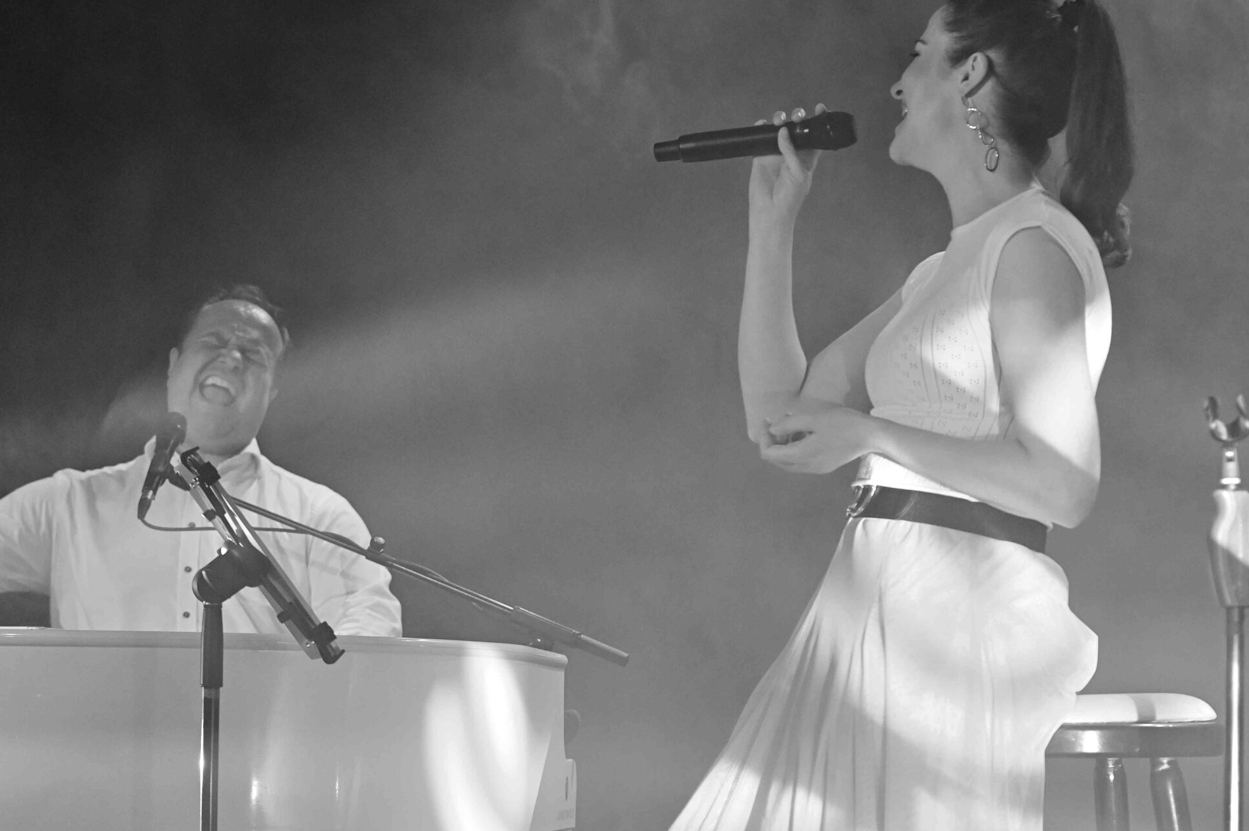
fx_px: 3605
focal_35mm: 104
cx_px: 498
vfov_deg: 13.1
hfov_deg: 19.6
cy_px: 315
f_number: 4
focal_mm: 78
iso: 4000
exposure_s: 1/160
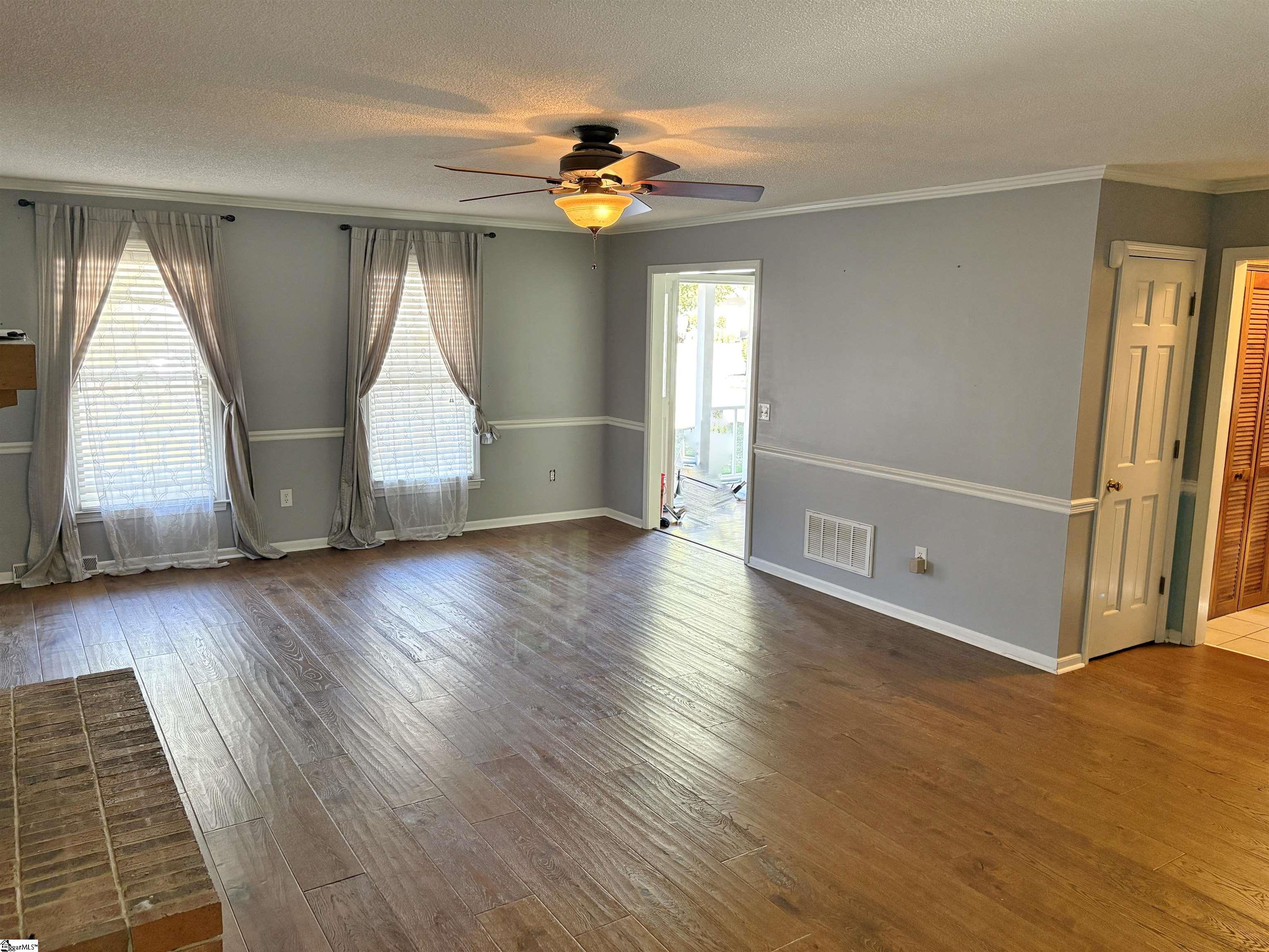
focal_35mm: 26
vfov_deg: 53.1
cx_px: 634
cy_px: 476
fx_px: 953
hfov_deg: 67.3
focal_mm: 5.96
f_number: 1.6
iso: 200
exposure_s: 1/60
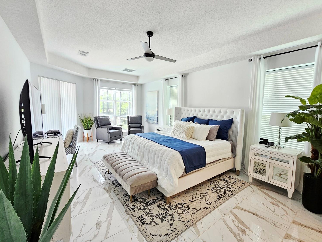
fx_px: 130
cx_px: 161
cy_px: 116
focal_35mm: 14
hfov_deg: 102.1
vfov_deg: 85.6
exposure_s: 1/60
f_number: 2.2
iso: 200
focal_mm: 2.2
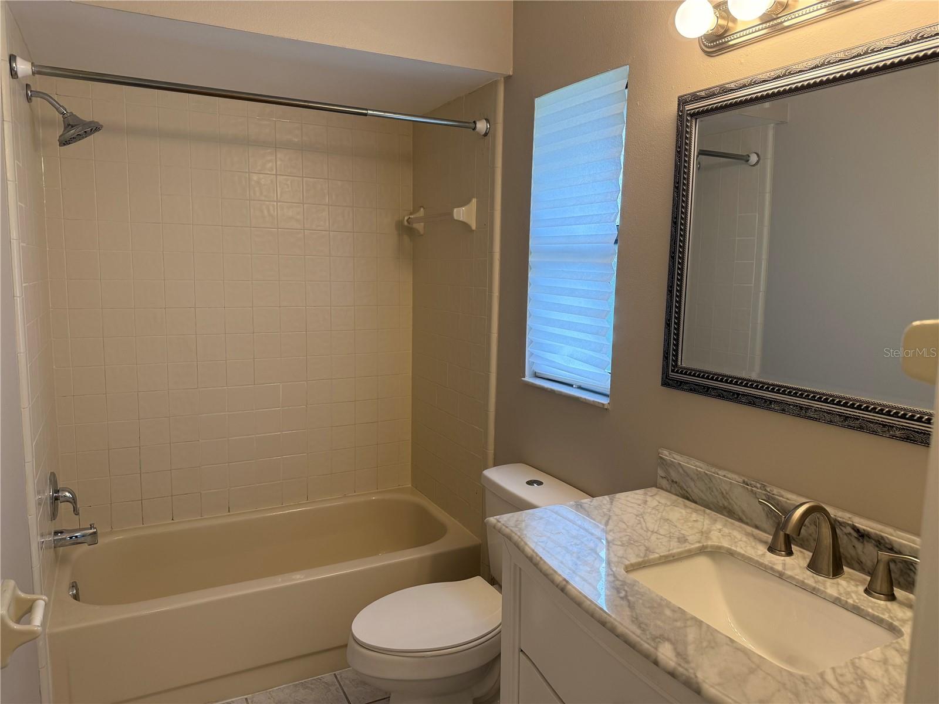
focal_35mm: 24
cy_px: 352
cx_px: 470
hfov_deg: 71.6
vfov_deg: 56.8
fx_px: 651
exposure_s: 1/120
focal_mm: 6.76
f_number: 1.78
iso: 100
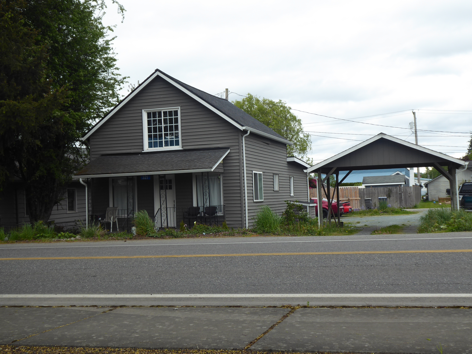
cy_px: 177
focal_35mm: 49
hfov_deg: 38.9
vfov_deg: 29.7
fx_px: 668
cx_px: 236
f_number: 4
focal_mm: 8.4
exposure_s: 1/200
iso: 80
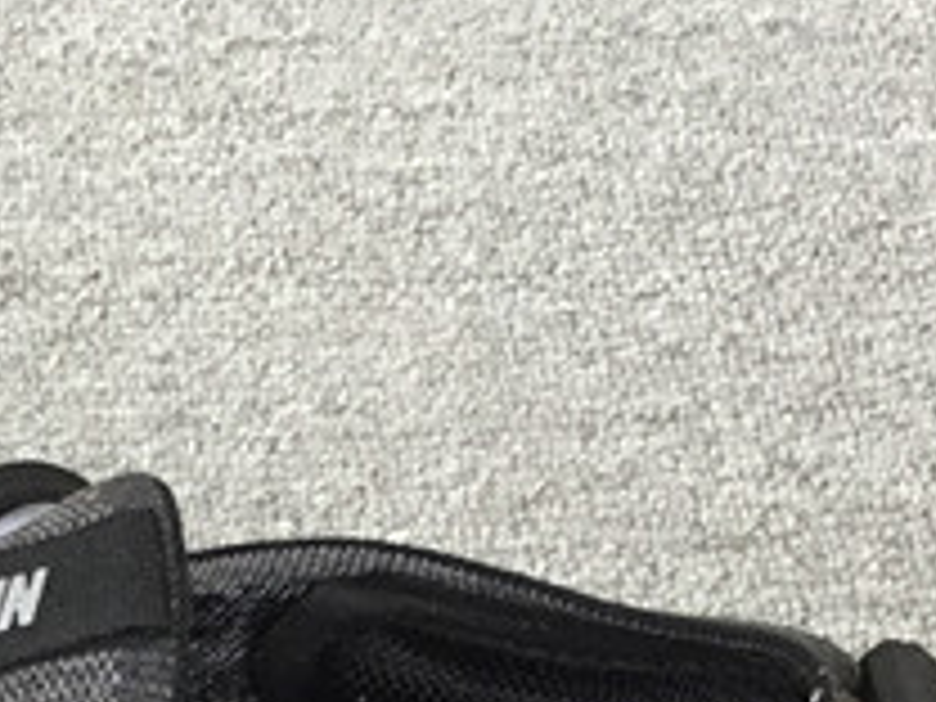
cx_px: -180
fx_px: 3623
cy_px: 1172
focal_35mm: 134
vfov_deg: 10.5
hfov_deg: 14.3
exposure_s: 1/100
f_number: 2.4
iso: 40
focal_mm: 3.3
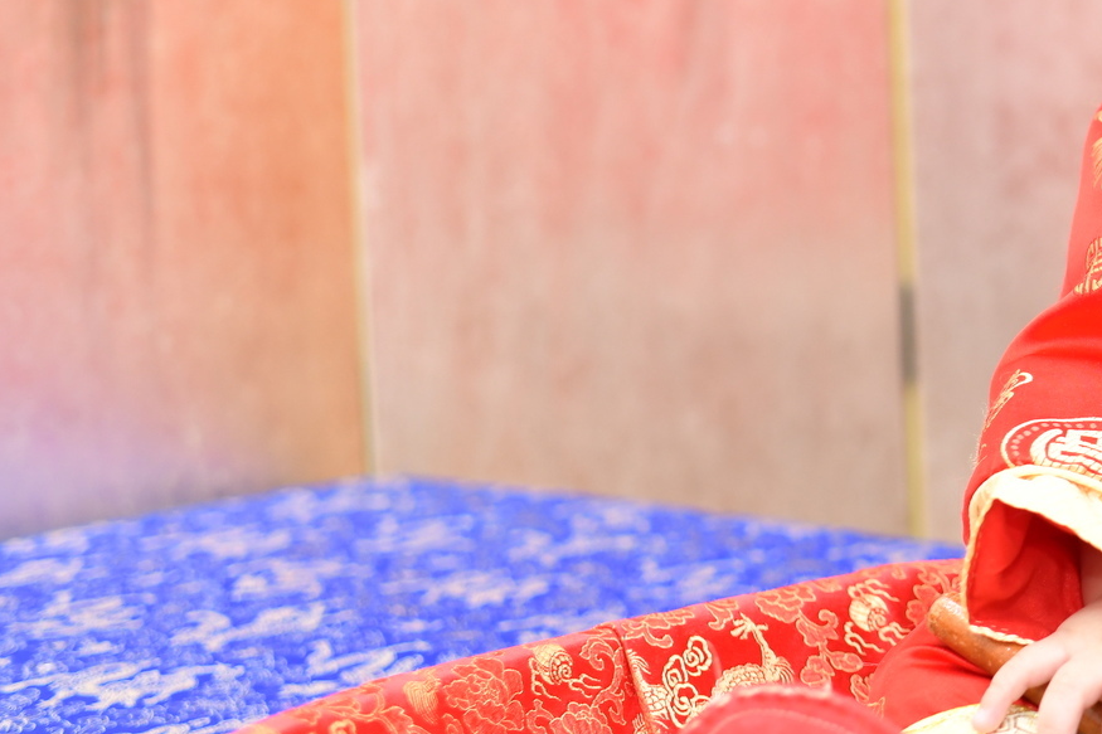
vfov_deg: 14.1
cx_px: 1509
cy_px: 45
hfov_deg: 19.3
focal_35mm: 96
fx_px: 2938
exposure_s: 1/200
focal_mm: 35
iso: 500
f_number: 2.8
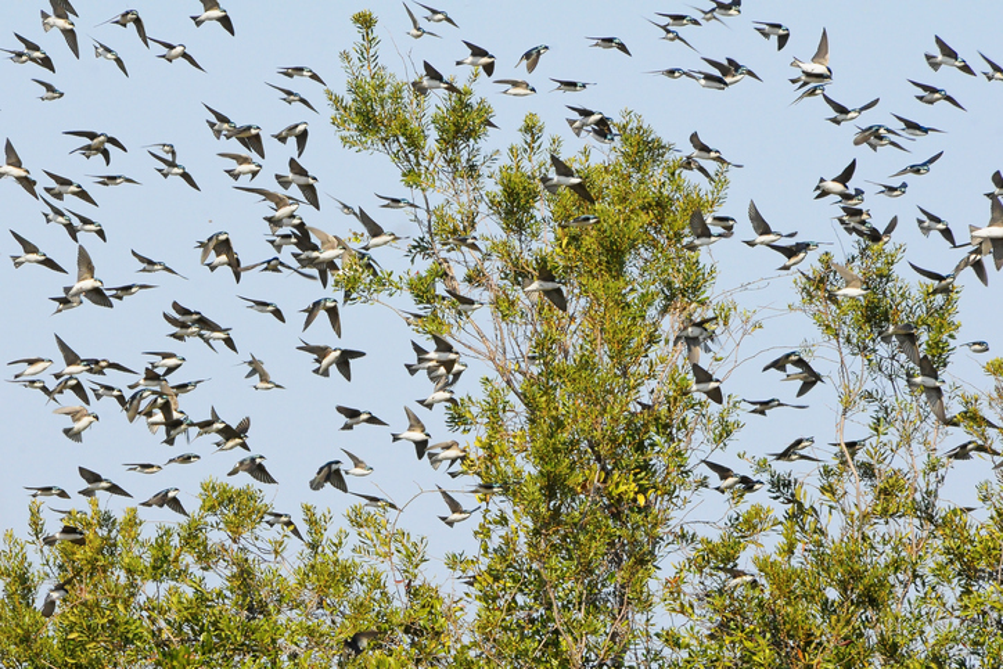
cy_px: 334
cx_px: 502
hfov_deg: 3.4
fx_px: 16719
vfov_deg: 2.3
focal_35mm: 600
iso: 1600
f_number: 16
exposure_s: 1/800
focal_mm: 400
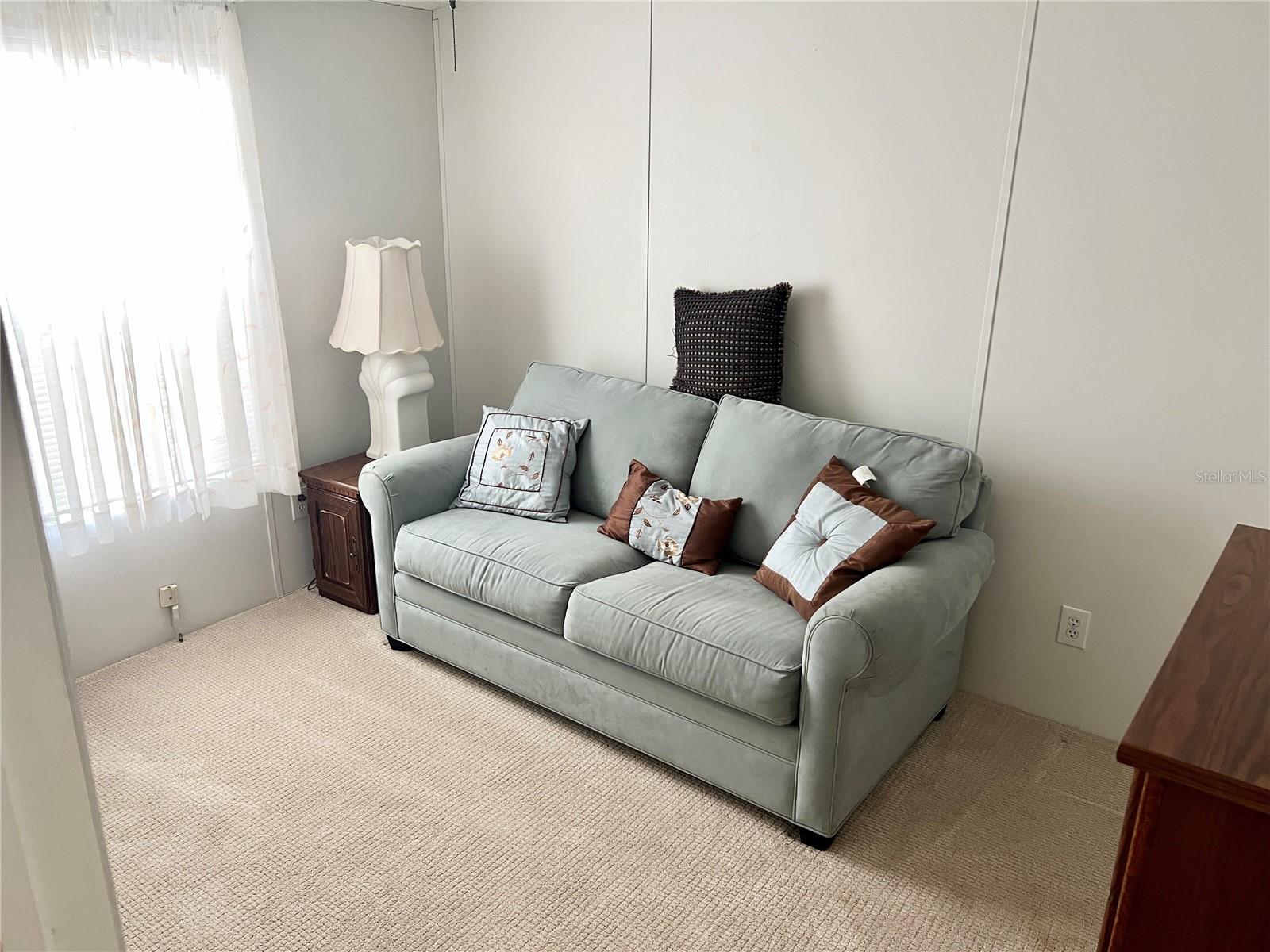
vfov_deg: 53.1
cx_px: 635
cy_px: 476
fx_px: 954
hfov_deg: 67.3
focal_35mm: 26
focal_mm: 5.7
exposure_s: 1/60
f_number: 1.5
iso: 125
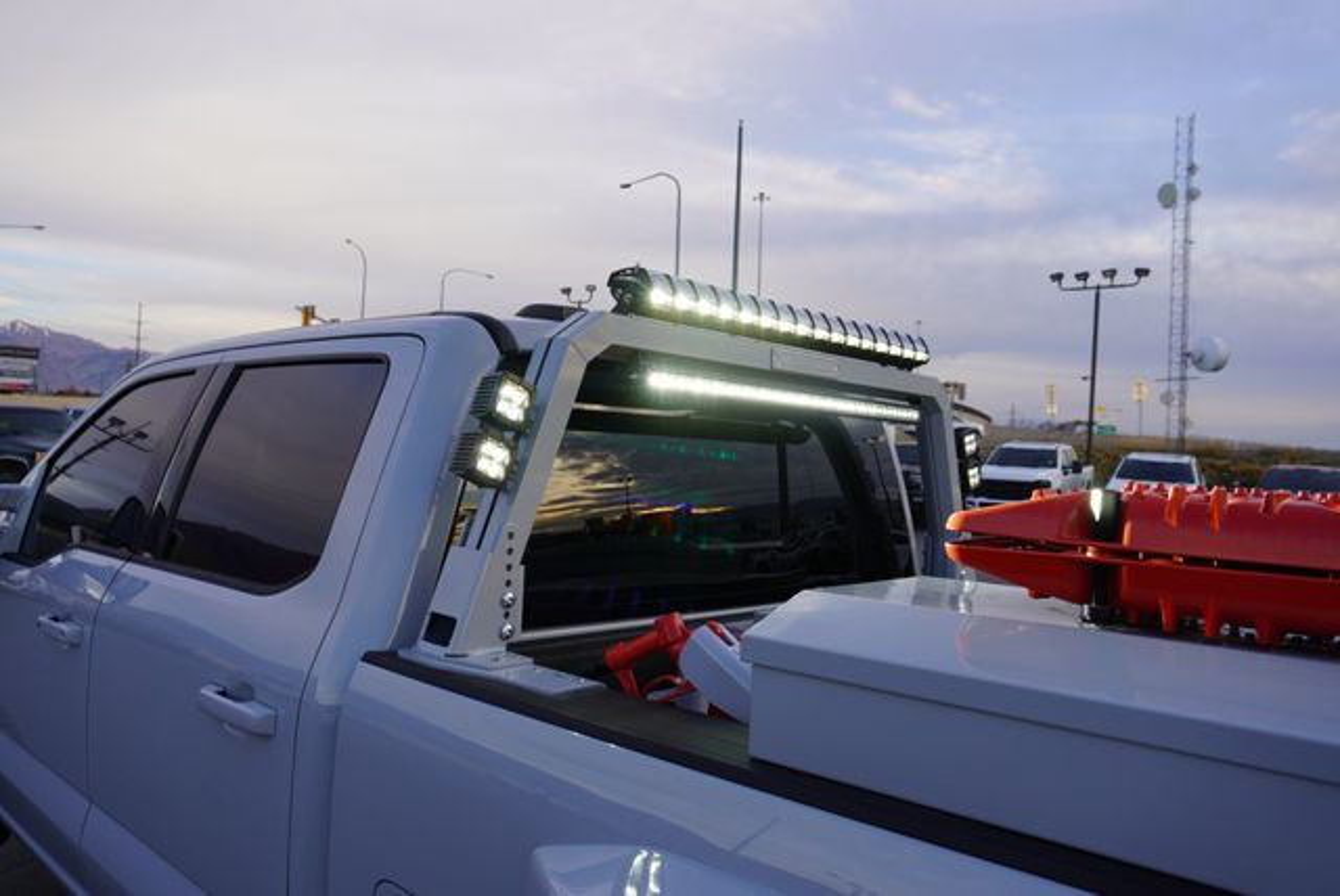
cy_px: 448
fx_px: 1006
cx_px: 670
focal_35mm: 27
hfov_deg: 67.3
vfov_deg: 48.0
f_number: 5
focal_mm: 18
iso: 100
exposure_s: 1/80
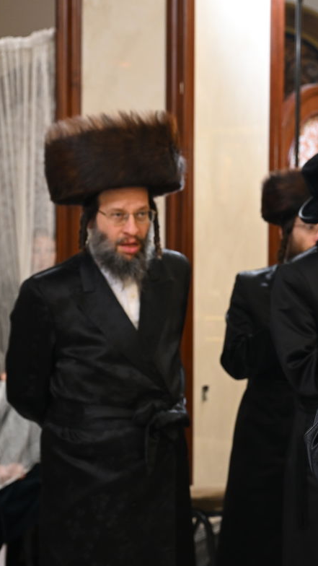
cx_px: 440
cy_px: 295
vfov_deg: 21.1
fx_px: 1514
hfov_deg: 11.6
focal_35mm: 101
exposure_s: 1/200
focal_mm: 54
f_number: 5
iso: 1250
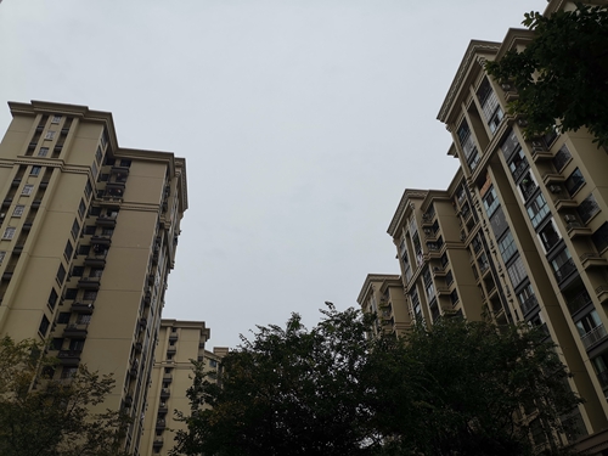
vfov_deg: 51.4
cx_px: 304
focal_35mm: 27
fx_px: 474
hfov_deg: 65.3
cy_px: 228
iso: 50
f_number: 1.8
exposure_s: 1/812
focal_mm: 4.75
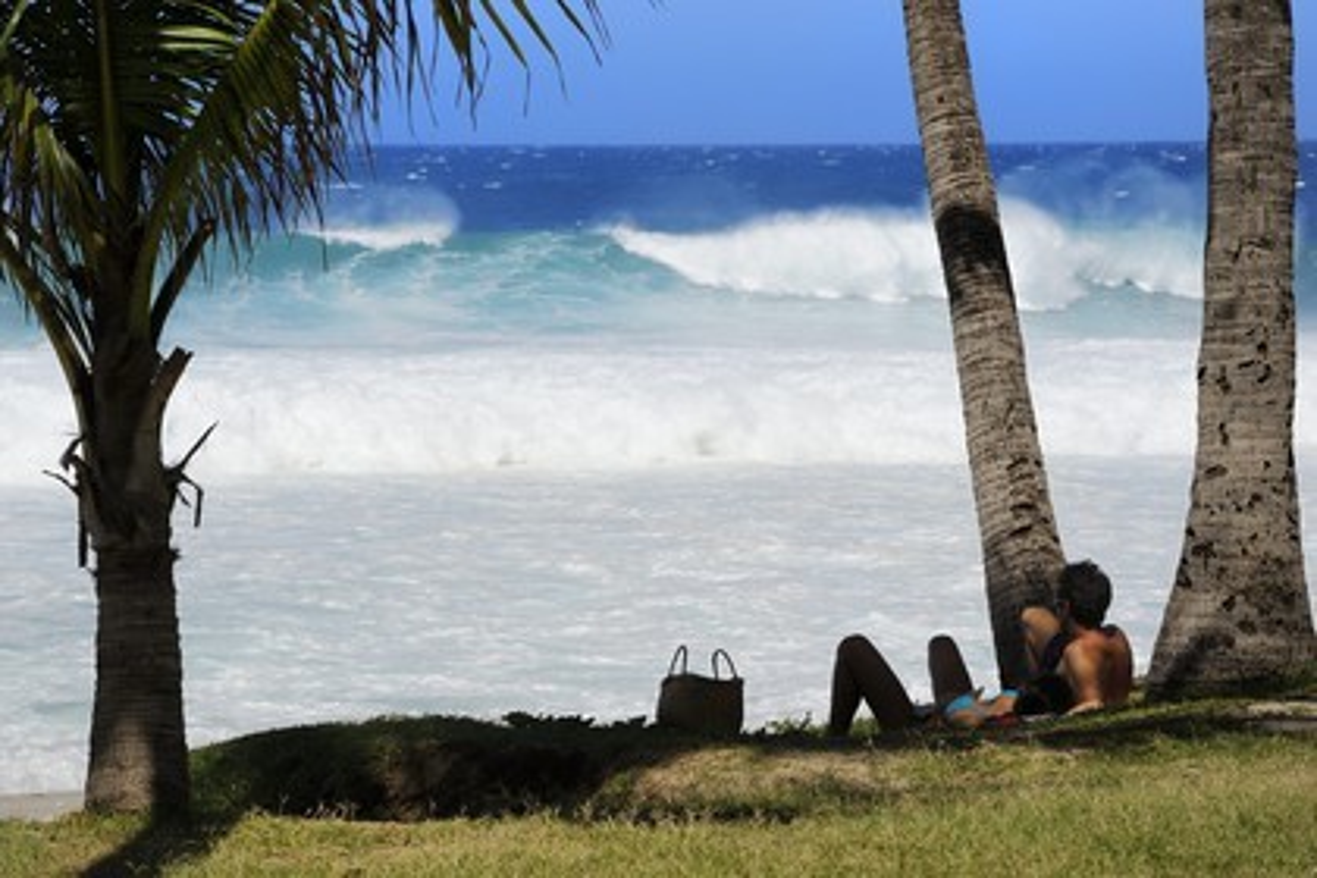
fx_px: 5487
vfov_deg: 9.1
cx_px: 658
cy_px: 439
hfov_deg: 13.7
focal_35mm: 150
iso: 200
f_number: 16
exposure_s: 1/250
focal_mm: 150
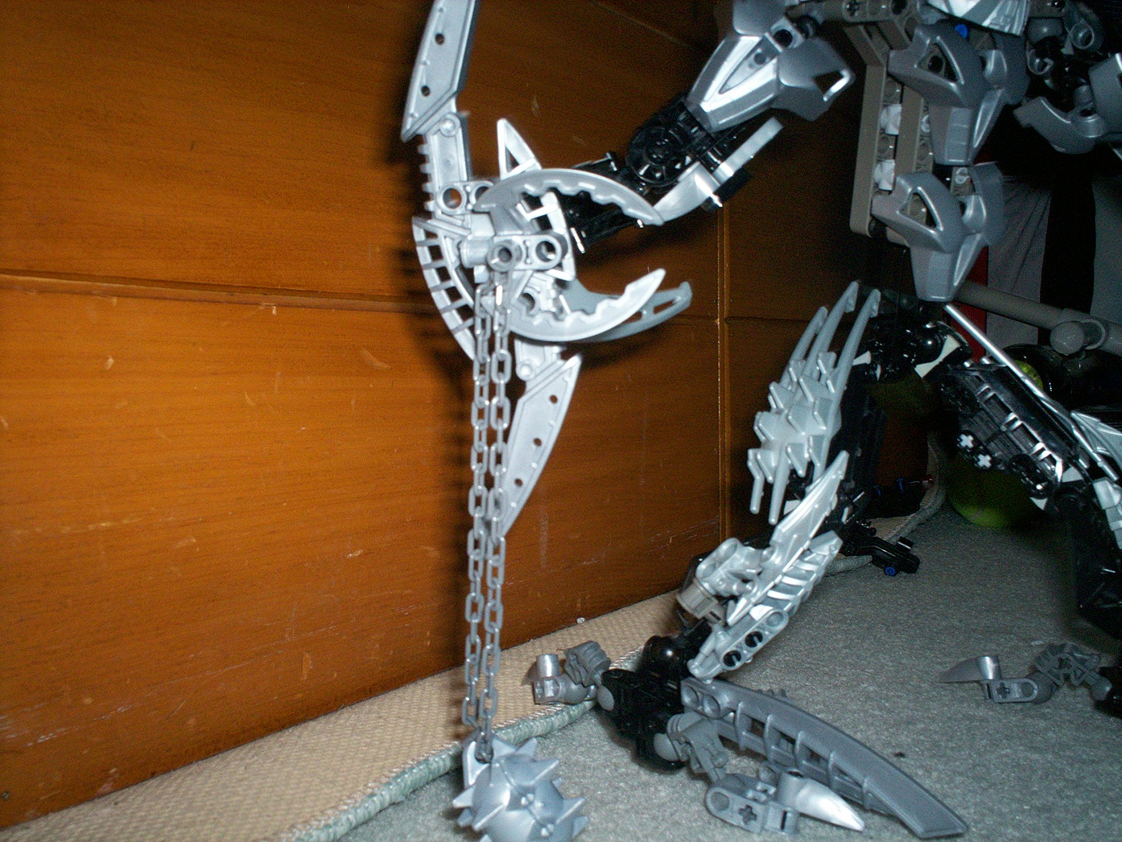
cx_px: 561
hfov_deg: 51.4
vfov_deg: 39.7
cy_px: 421
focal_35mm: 36
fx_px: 1167
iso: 140
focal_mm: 6
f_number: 4.5
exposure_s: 1/60
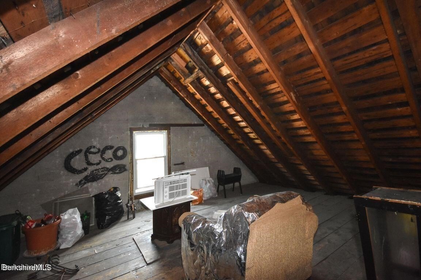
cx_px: 210
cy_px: 140
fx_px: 175
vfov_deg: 77.3
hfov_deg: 100.4
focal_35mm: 15
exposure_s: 1/60
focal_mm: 10
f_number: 4
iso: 2000
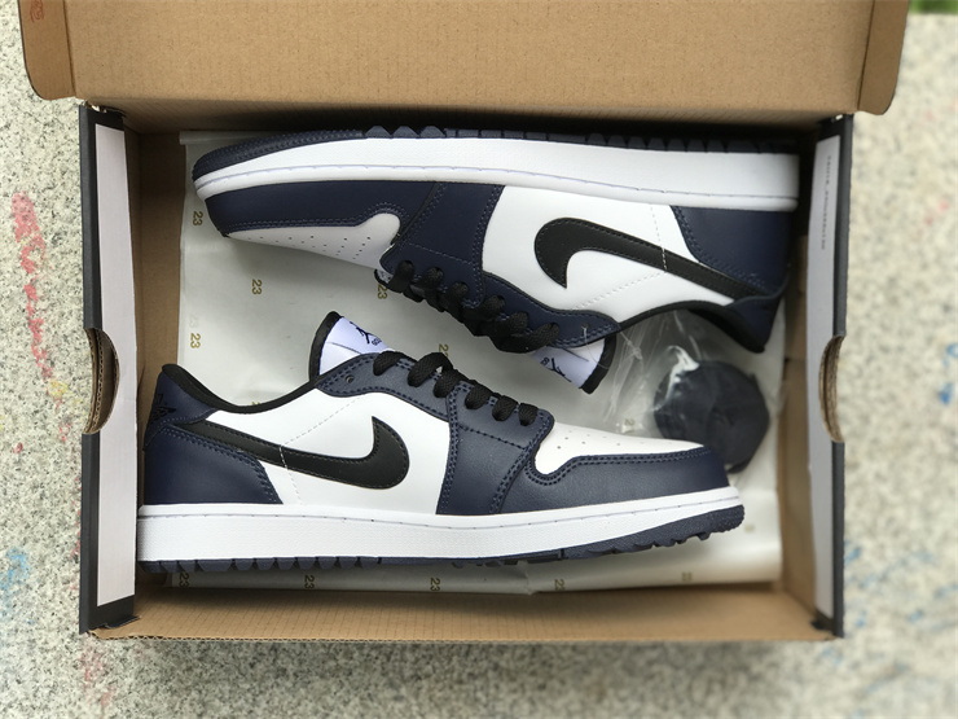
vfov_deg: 25.7
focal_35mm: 57
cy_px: 360
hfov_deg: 33.8
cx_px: 479
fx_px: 1577
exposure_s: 1/160
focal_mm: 6.6
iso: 20
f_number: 2.8
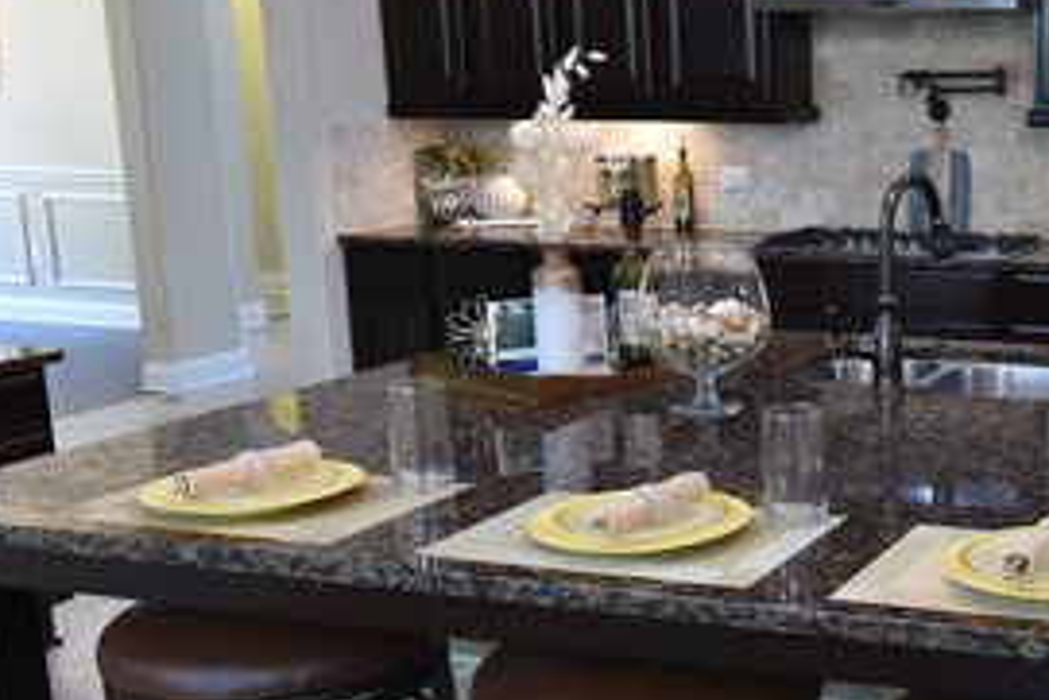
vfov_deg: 26.0
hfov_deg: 34.9
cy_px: 400
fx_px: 1516
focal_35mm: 52
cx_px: 1034
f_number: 4.5
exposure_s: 1/60
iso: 2000
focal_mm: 22
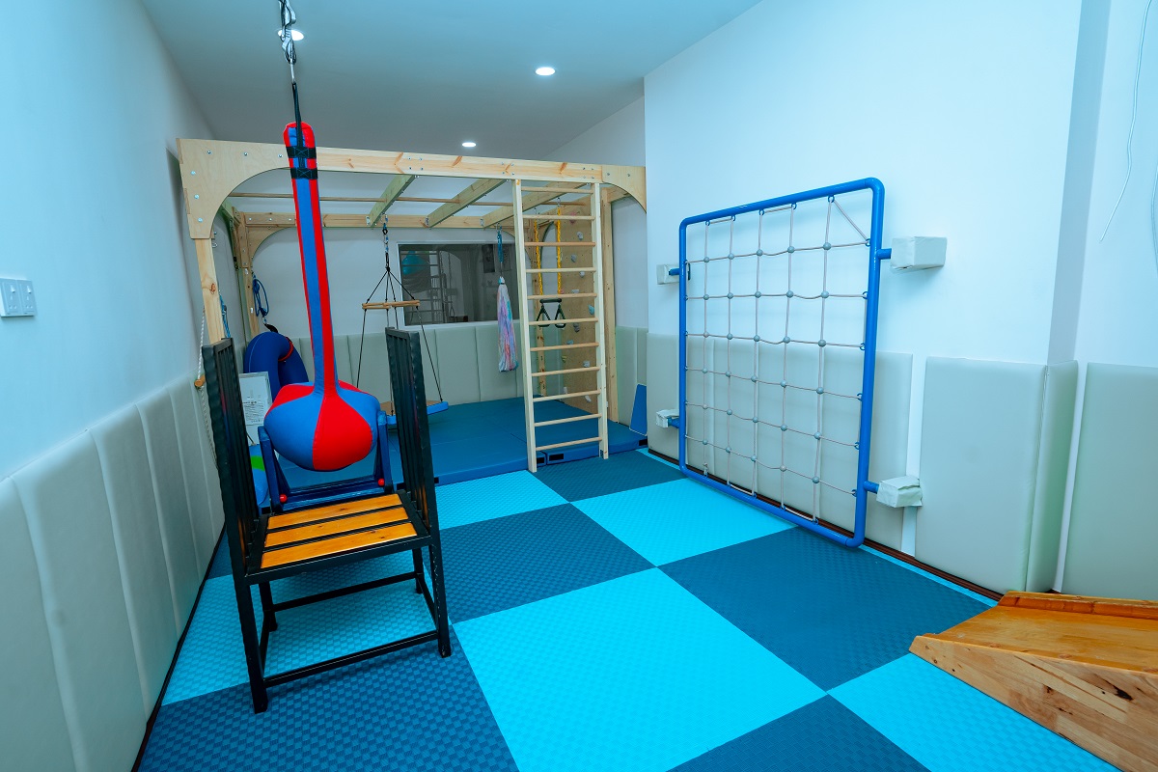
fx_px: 553
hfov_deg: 92.6
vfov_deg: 69.8
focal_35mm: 17
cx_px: 579
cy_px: 386
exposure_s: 1/160
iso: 500
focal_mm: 17.2
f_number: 5.6
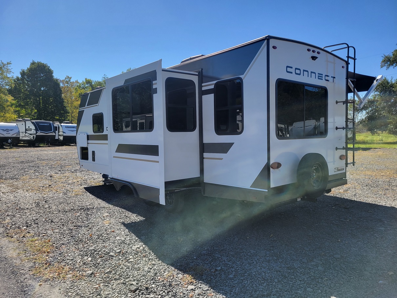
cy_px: 149
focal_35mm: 26
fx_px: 298
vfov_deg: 53.1
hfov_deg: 67.3
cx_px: 198
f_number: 1.8
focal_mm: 5.4
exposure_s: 1/1814
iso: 40
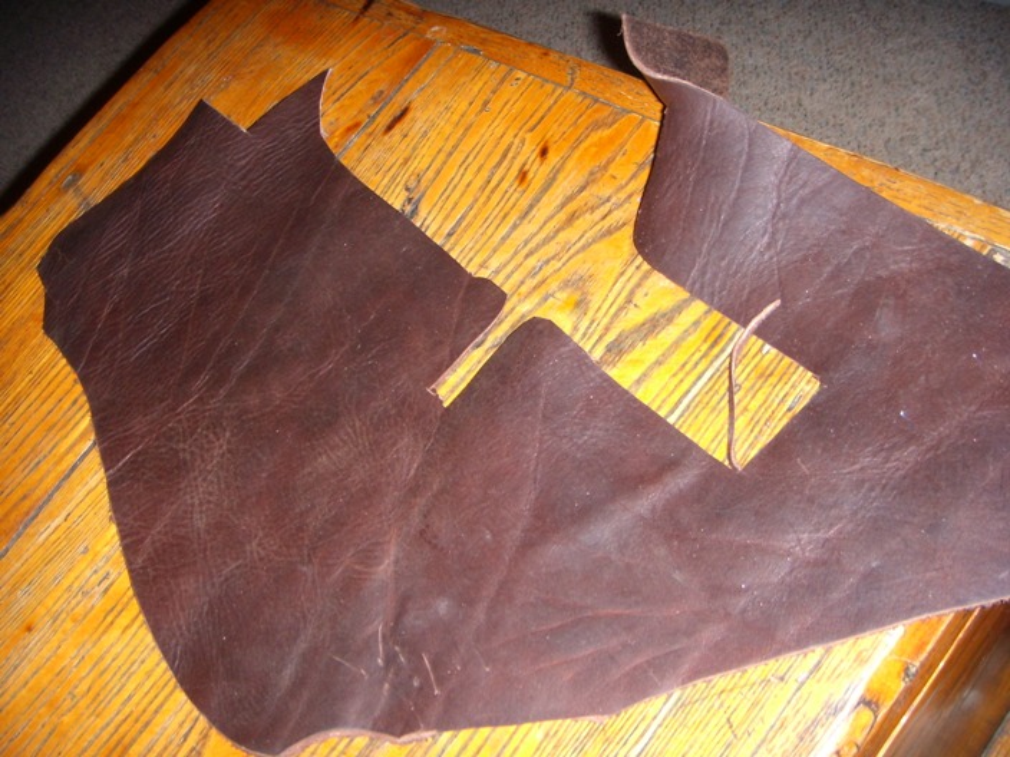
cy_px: 378
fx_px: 1109
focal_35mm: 38
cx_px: 505
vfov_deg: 37.7
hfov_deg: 49.0
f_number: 3.5
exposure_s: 1/60.2
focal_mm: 6.4
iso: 66
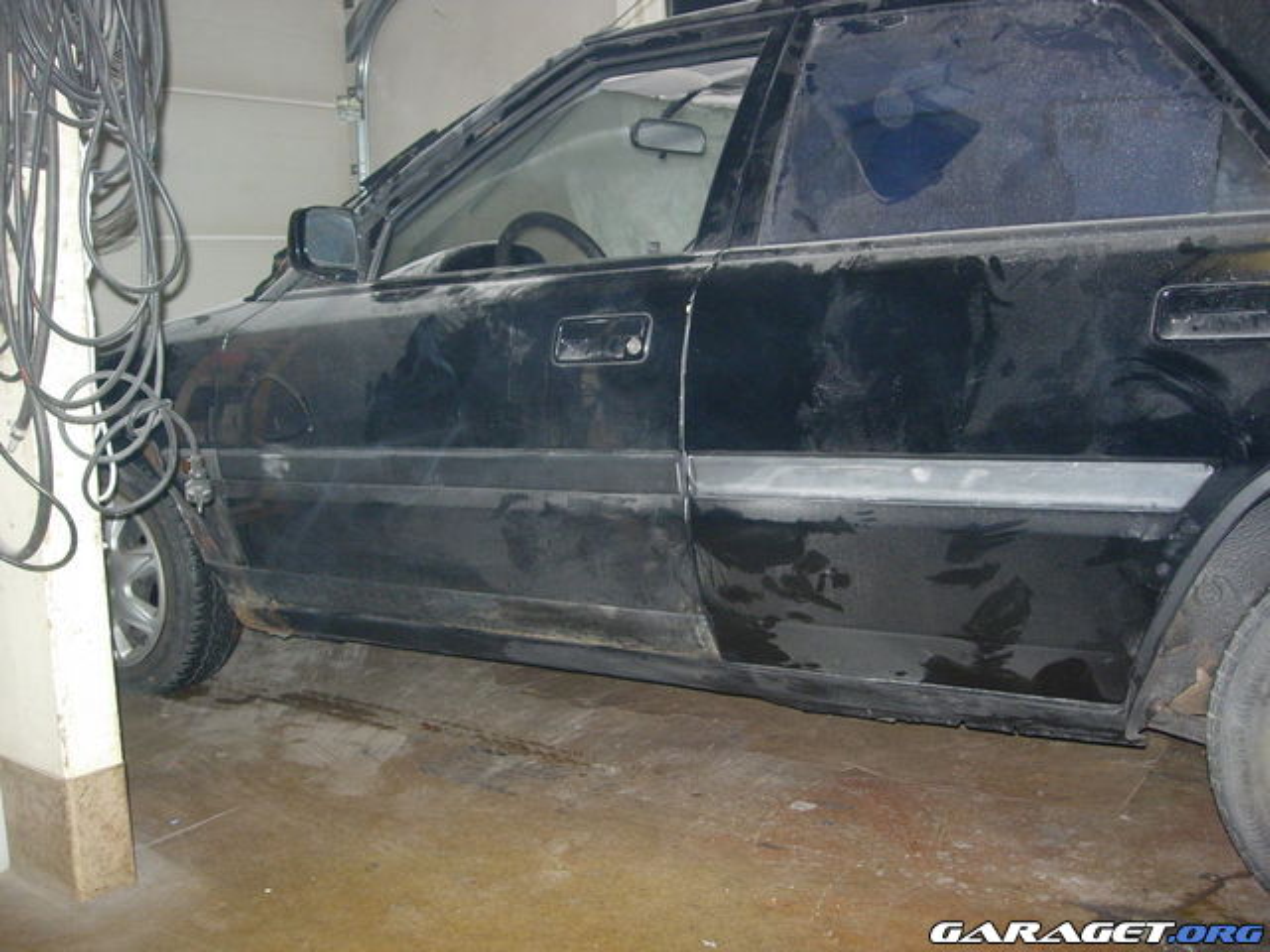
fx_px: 1394
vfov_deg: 37.7
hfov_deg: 49.0
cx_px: 635
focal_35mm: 38
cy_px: 476
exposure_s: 1/161
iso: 200
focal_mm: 7.8
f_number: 2.8
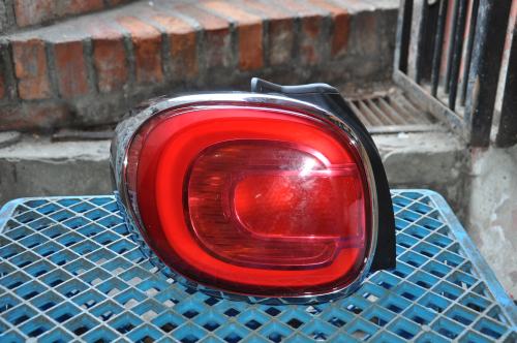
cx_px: 258
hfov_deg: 38.9
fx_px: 731
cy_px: 172
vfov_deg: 26.4
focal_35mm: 51
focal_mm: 34
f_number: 4.2
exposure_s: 1/60
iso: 800
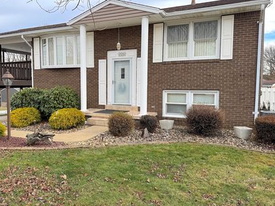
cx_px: 110
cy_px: 96
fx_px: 230
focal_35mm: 29
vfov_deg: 48.2
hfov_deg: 61.2
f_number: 1.78
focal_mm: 6.76
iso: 80
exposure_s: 1/1059
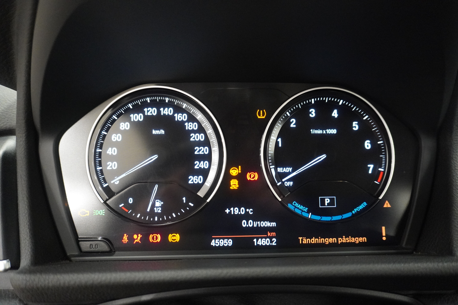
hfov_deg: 73.8
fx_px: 305
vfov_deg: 53.0
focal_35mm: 24
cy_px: 152
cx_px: 229
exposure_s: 1/60
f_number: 3.5
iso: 5000
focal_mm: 16
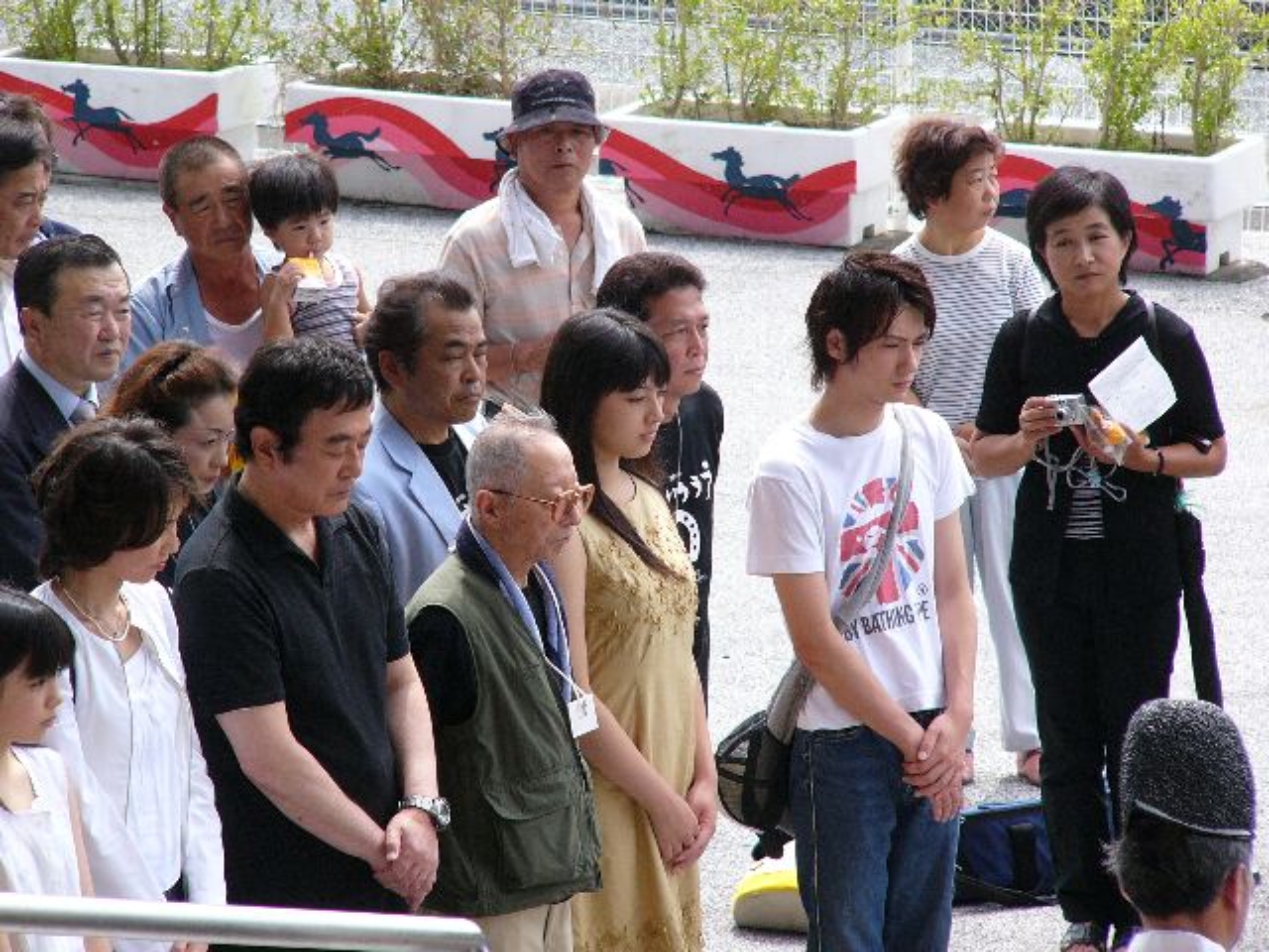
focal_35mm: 250
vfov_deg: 5.9
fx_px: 9165
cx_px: 634
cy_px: 476
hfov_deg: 7.9
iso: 100
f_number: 2.8
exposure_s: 1/800
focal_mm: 41.7
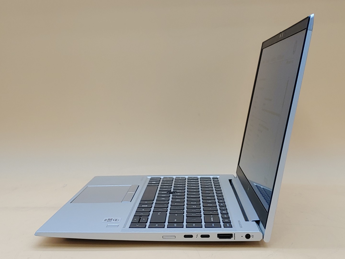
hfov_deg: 36.8
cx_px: 172
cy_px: 130
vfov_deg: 28.0
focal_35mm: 52
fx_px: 518
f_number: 1.8
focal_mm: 4.36
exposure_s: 1/120
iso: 50
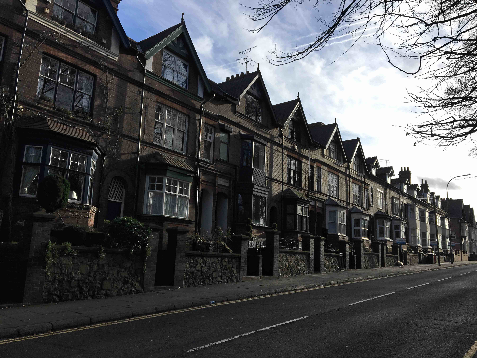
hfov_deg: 61.7
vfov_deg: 48.2
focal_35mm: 29
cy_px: 179
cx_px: 238
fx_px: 400
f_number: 2.2
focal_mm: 4.15
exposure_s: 1/1282
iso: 25
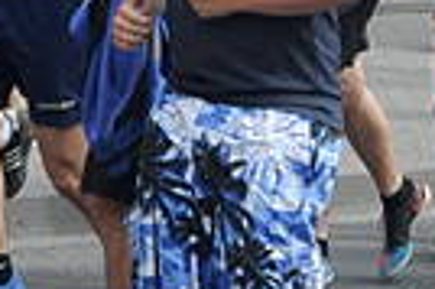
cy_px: 24
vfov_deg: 2.2
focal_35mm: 629
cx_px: 84
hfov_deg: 3.3
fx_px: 7591
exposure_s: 1/800
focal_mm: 66
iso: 800
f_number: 7.1
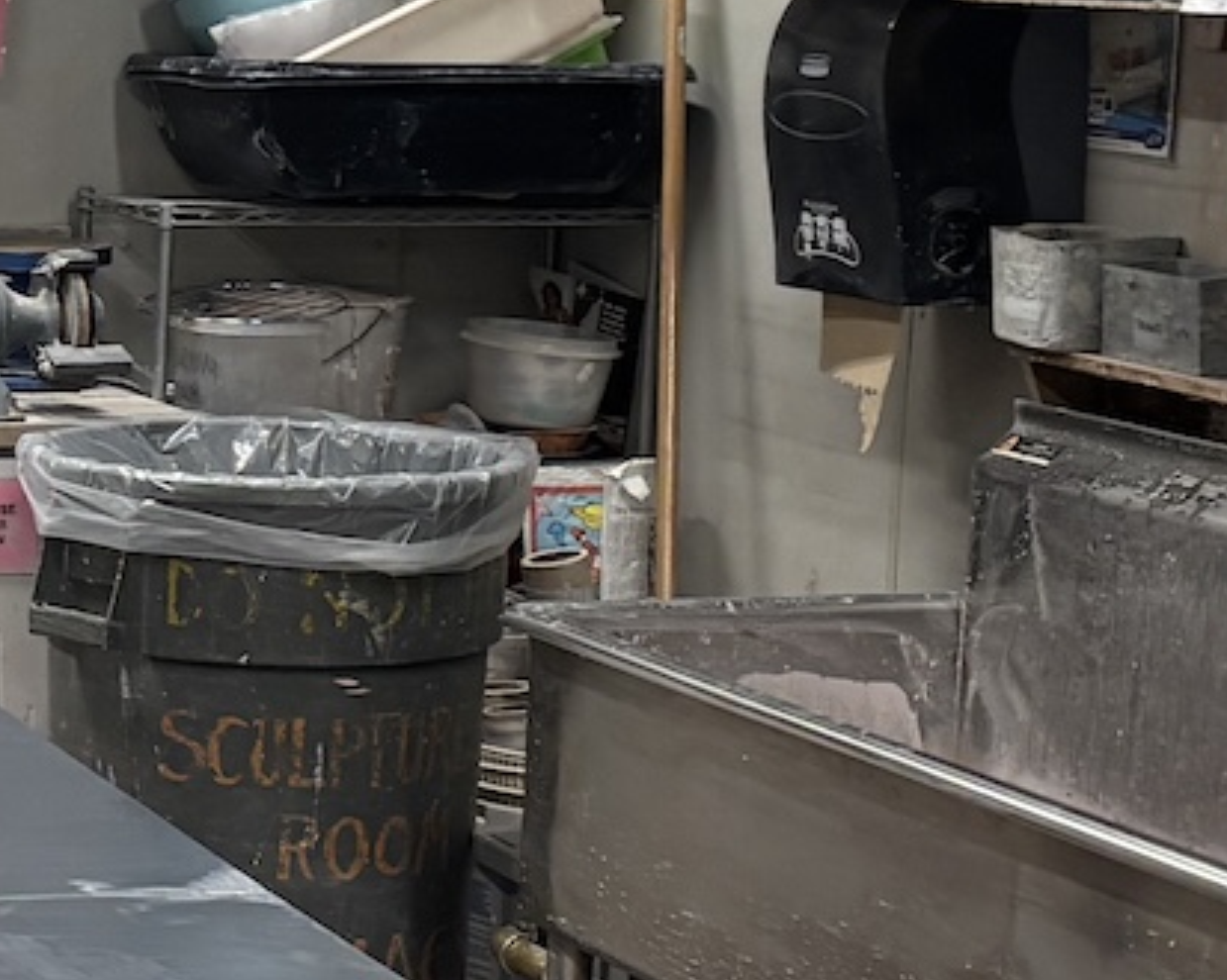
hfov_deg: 15.3
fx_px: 4465
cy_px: 644
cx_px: -98
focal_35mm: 123
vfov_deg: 12.5
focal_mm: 5.96
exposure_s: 1/60
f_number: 1.6
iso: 200
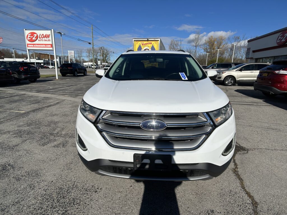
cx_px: 144
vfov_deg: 53.1
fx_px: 216
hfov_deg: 67.3
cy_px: 108
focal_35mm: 26
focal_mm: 5.7
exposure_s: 1/9434
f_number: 1.5
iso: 50
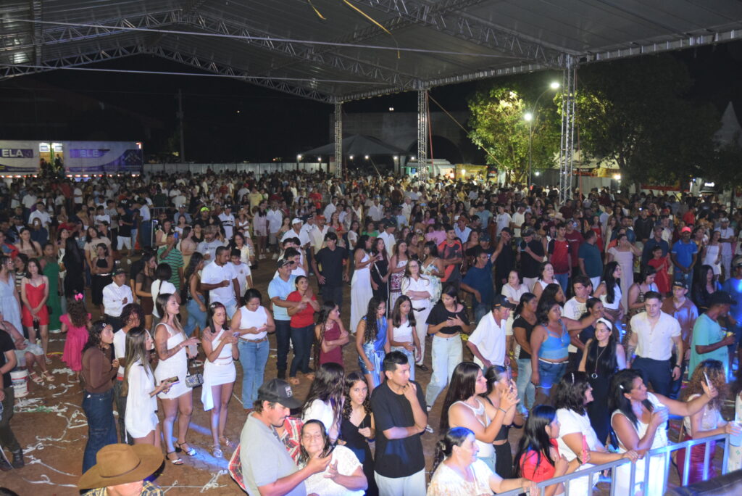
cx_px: 371
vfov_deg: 36.9
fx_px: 742
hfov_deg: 53.1
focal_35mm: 36
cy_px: 248
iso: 1800
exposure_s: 1/60
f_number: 3.8
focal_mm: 24
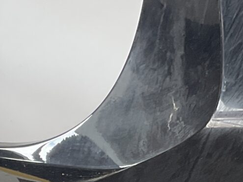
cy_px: 290
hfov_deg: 13.1
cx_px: 200
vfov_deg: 9.5
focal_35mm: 150
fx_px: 1053
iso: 32
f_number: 1.8
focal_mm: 3
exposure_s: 1/120
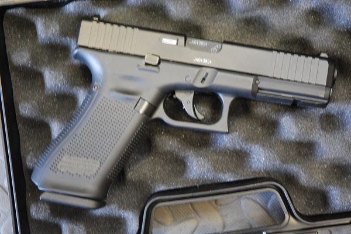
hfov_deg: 26.0
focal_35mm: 78
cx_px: 176
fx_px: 761
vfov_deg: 17.5
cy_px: 117
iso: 1600
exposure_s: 1/25
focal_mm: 52
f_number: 4.5
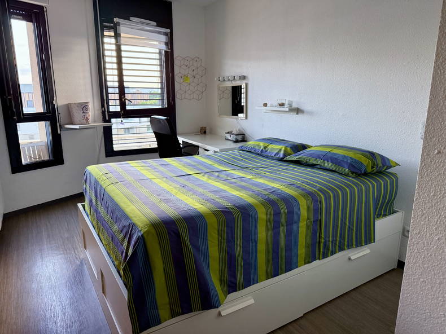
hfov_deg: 71.6
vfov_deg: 56.8
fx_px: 309
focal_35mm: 24
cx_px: 223
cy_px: 167
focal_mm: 6.76
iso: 250
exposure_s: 1/100
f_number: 1.78
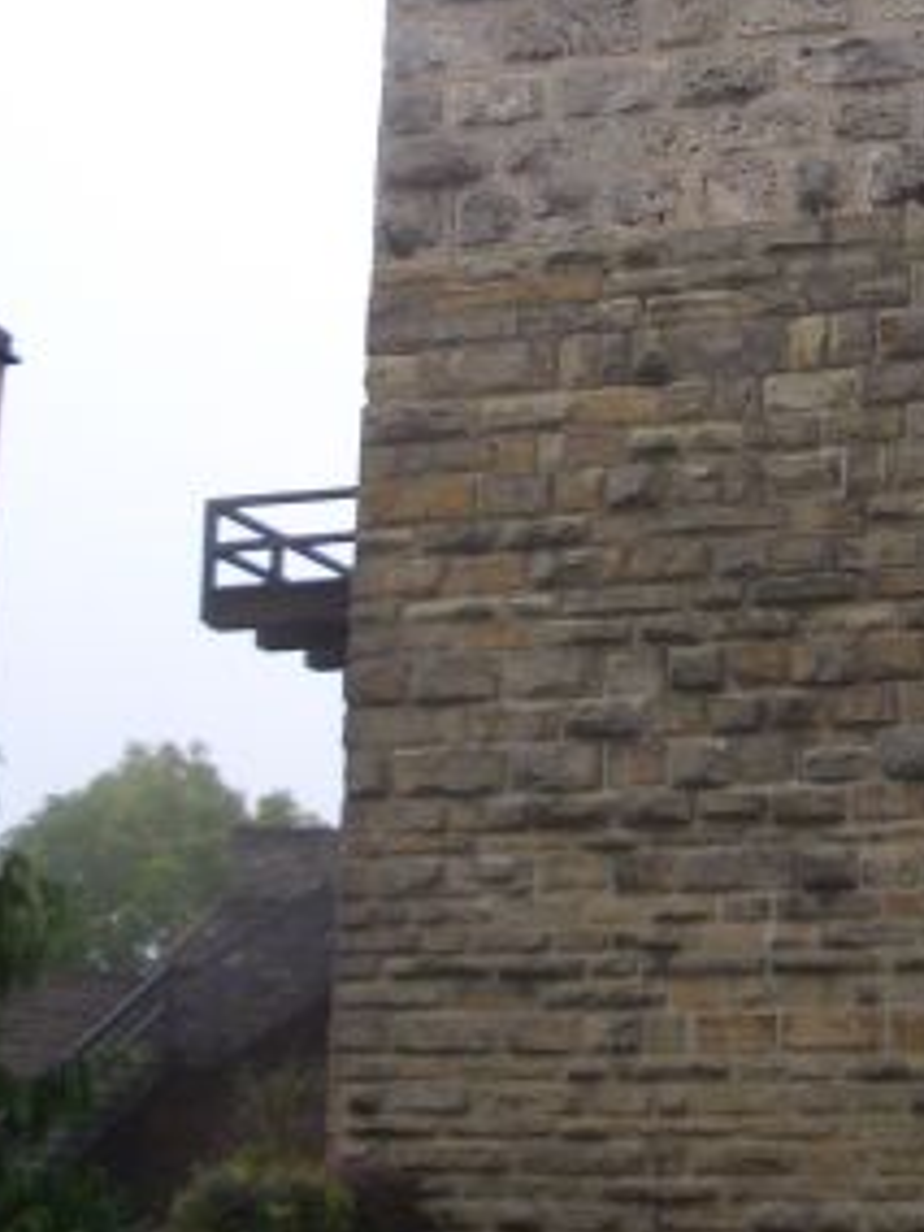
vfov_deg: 25.9
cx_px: 885
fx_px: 2634
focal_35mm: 74
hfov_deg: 19.4
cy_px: 282
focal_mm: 5.8
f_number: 2.6
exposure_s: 1/125
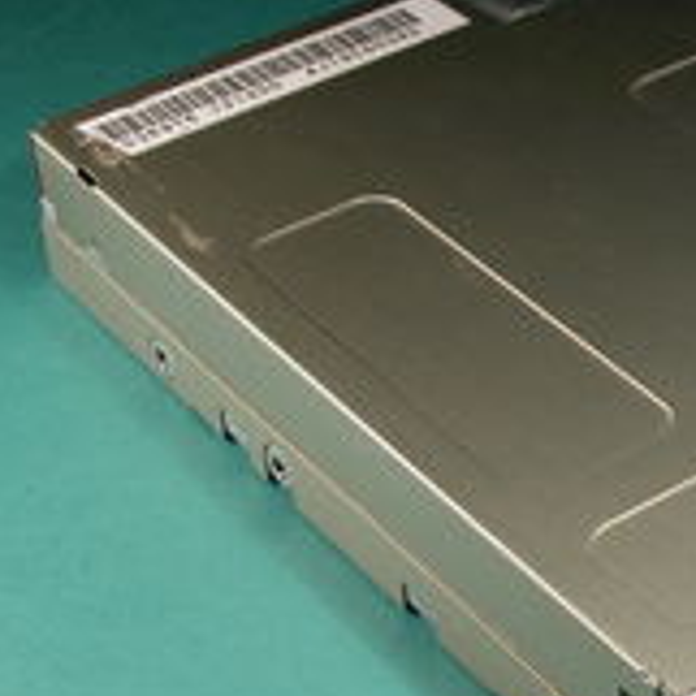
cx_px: 614
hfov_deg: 15.7
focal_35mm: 110
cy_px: 402
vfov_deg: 15.8
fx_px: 2502
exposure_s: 1/14.7
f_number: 6
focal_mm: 12.7
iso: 100
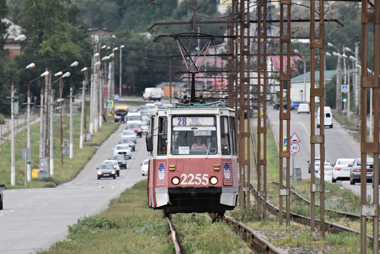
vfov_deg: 2.5
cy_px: 128
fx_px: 5838
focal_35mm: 553
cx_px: 208
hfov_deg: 3.7
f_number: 7.1
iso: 800
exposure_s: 1/800
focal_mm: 300
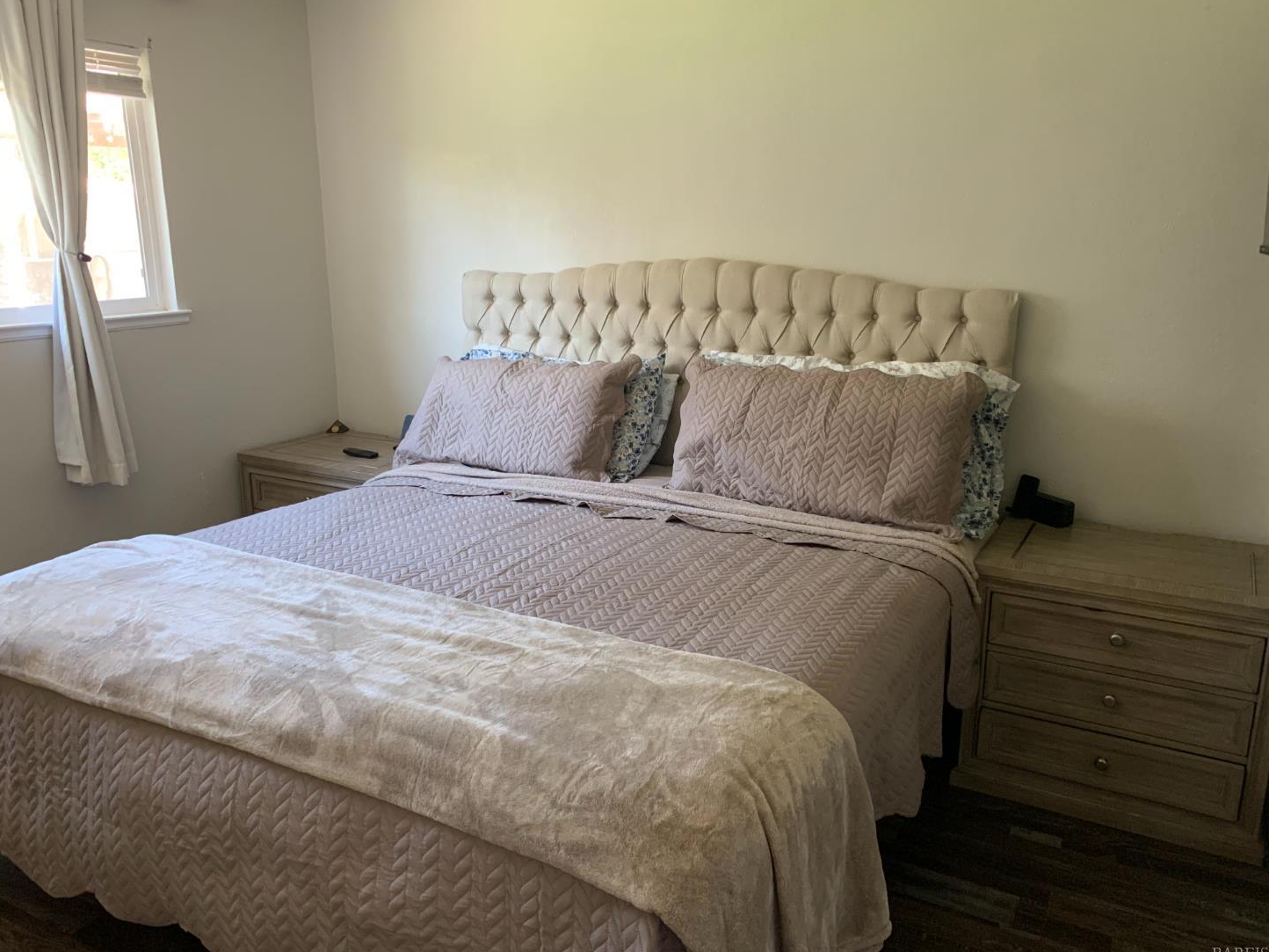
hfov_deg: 65.3
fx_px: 990
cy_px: 491
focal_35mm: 27
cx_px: 625
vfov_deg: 51.3
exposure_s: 1/60
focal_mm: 4.25
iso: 320
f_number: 1.8
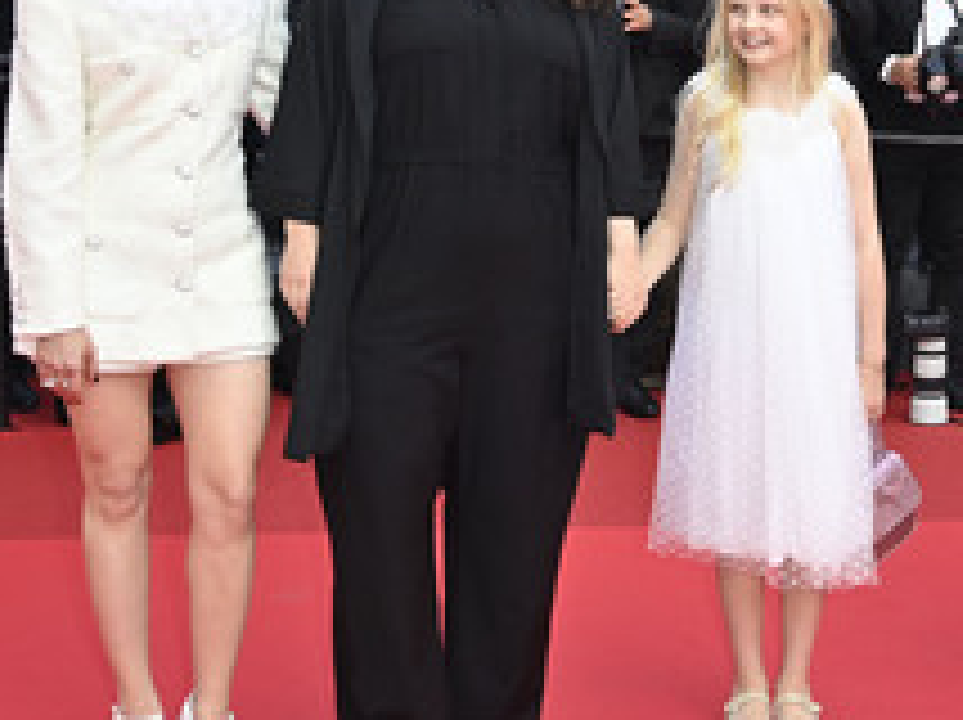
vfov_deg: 17.3
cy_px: 225
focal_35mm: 85
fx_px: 2362
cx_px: 788
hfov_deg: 22.7
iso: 800
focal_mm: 42
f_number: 8
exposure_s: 1/250
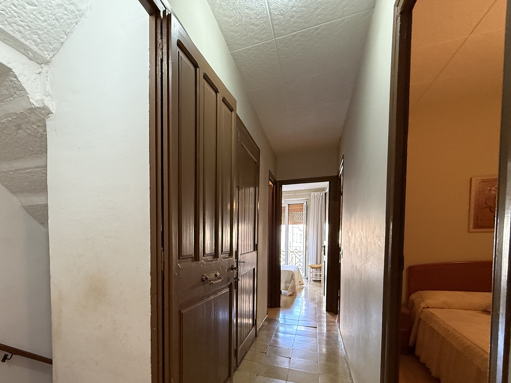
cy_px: 253
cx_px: 184
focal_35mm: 19
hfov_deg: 82.6
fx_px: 280
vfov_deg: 67.0
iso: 400
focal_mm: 2.22
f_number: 2.2
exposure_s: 1/50
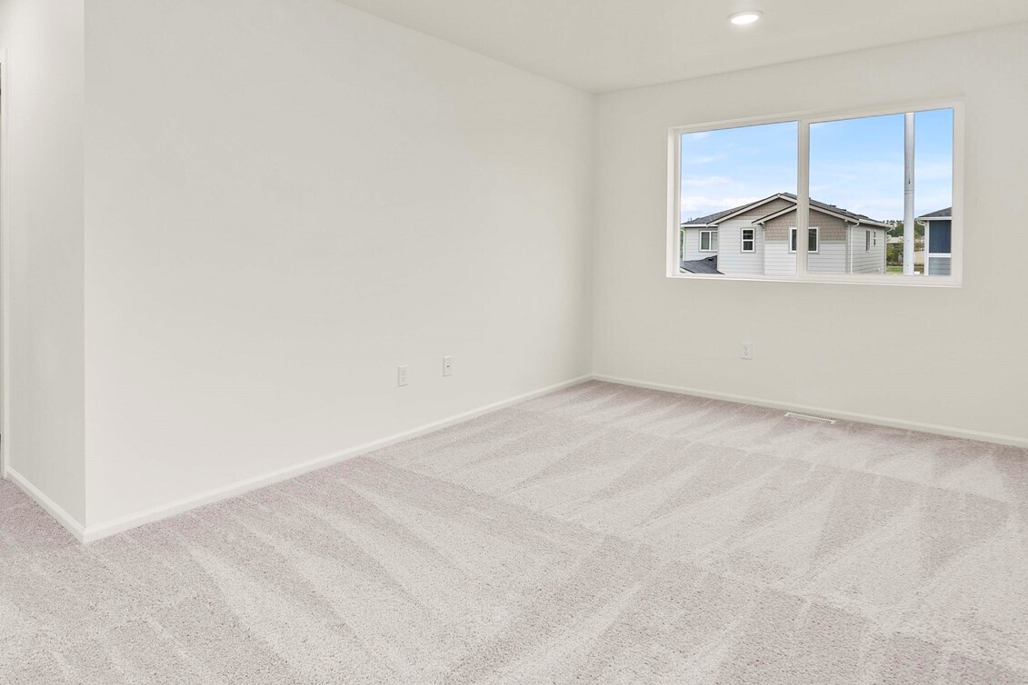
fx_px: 600
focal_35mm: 21
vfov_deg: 58.9
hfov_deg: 80.4
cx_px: 421
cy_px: 267
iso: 80
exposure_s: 1/60
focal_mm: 14
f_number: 7.1
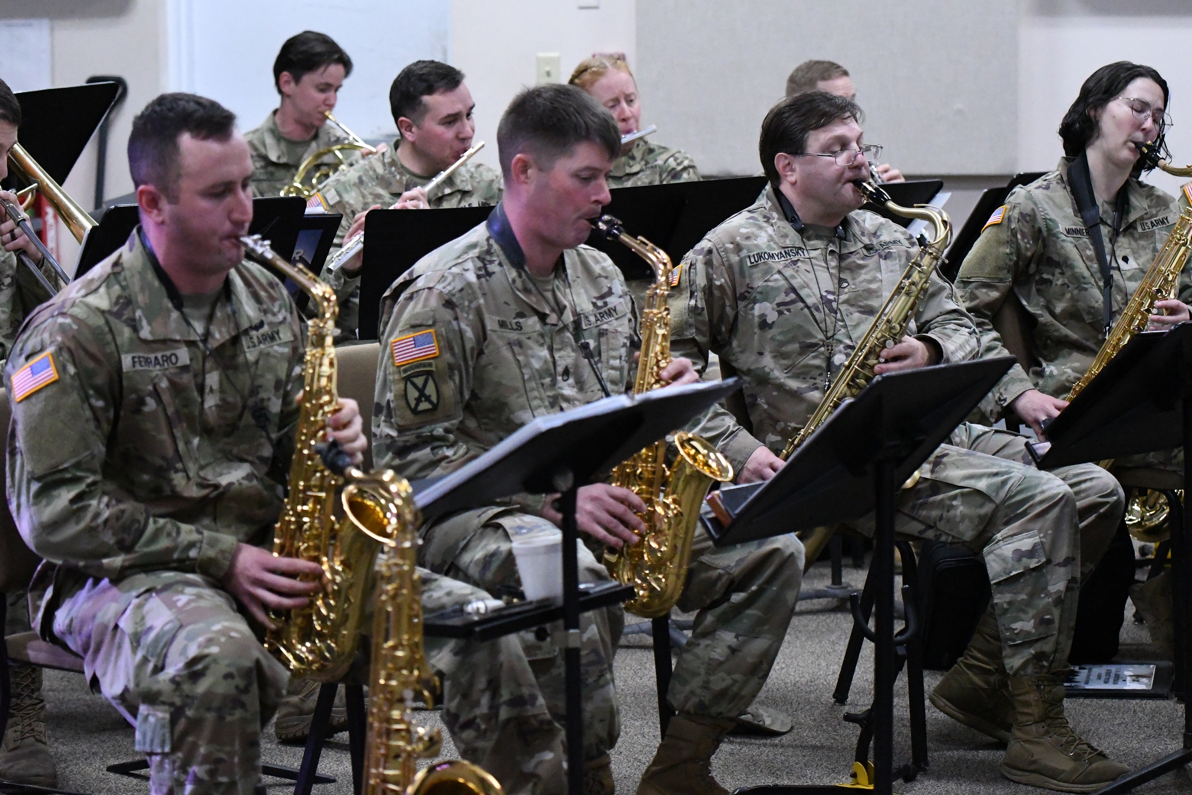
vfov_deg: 13.0
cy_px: 398
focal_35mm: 105
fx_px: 3477
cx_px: 596
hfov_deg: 19.5
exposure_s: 1/1000
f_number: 2.8
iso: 12800
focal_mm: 70
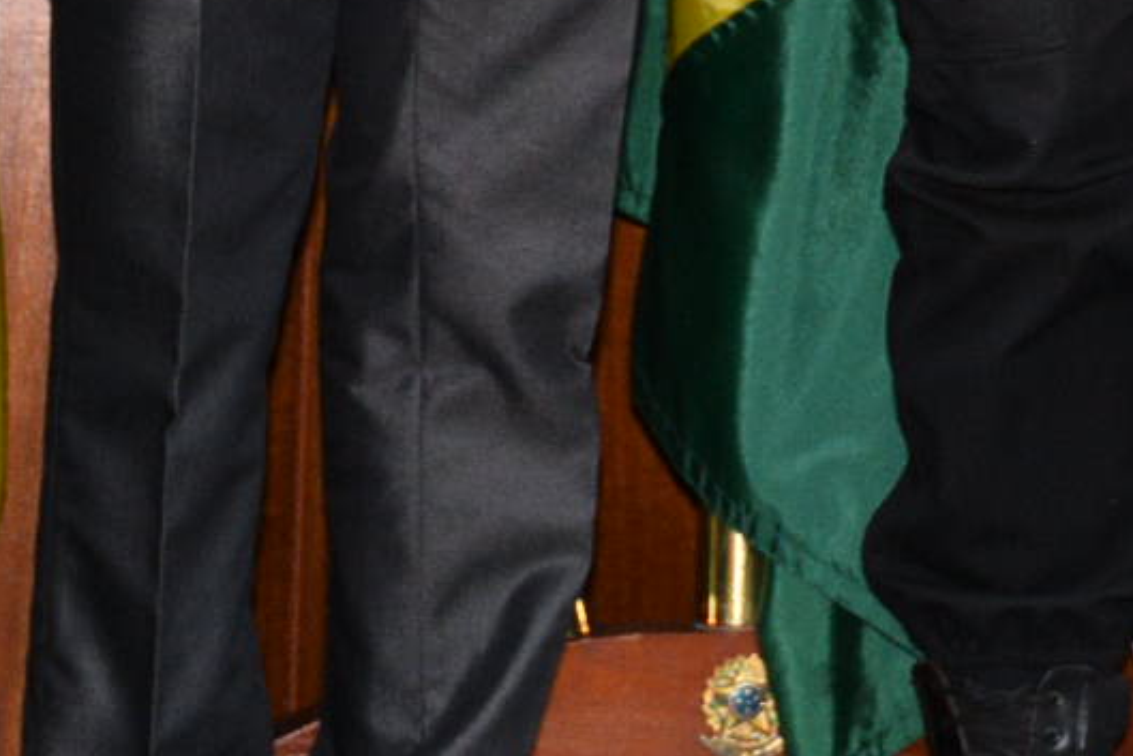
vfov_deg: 8.0
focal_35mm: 165
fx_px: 5194
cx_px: 848
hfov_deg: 12.4
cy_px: -675
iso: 1250
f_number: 4.5
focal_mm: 29
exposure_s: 1/60
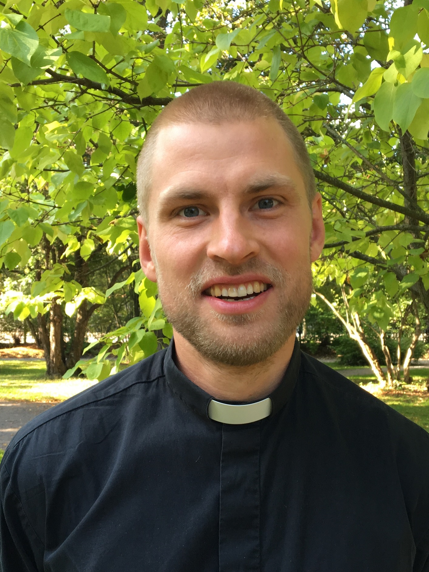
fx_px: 562
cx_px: 226
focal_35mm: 34
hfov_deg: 41.8
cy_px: 314
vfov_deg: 53.9
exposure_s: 1/100
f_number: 2.2
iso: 40
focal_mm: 4.15
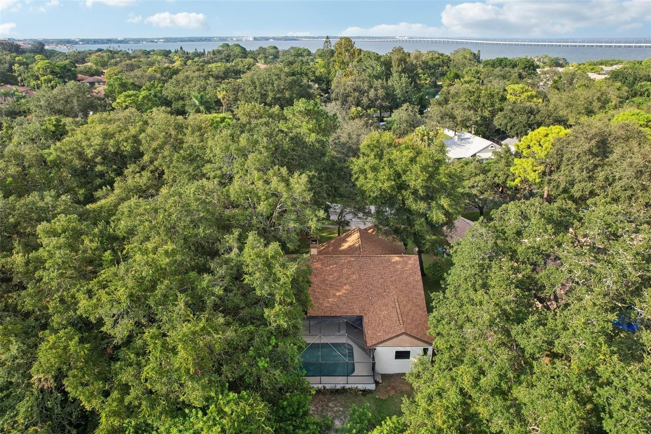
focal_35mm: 22
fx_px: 398
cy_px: 217
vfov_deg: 57.2
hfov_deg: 78.6
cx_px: 326
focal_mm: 8.4
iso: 400
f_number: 2.8
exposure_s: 1/2500
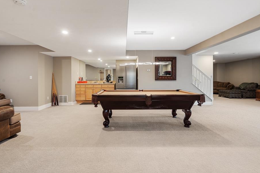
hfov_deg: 90.0
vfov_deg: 67.2
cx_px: 125
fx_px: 130
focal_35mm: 18
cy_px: 80
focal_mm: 16
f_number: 8
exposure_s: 2
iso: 200
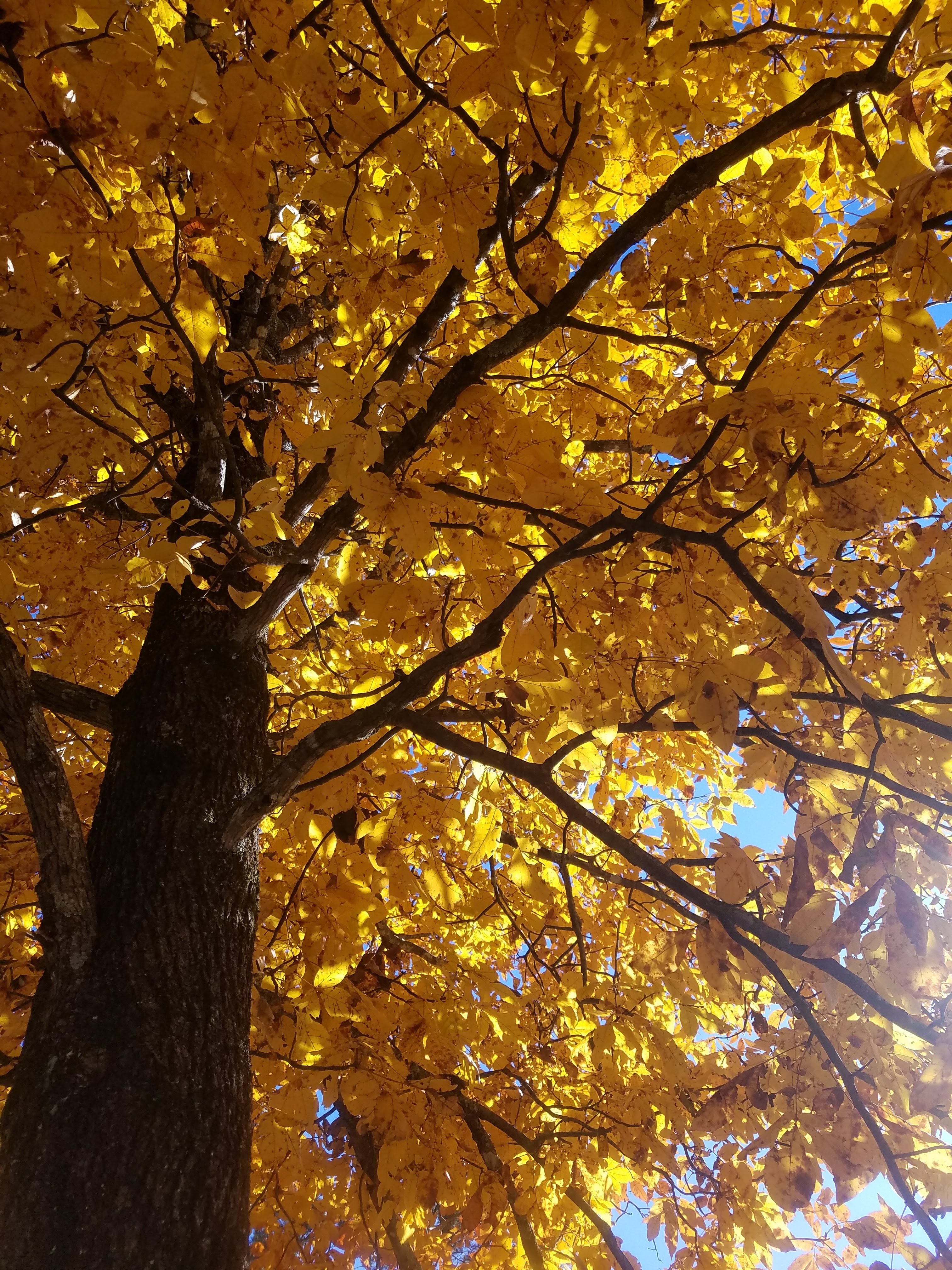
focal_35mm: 26
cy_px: 635
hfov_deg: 53.1
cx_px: 476
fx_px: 953
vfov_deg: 67.3
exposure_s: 1/1064
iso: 50
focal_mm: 4.2
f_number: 1.7
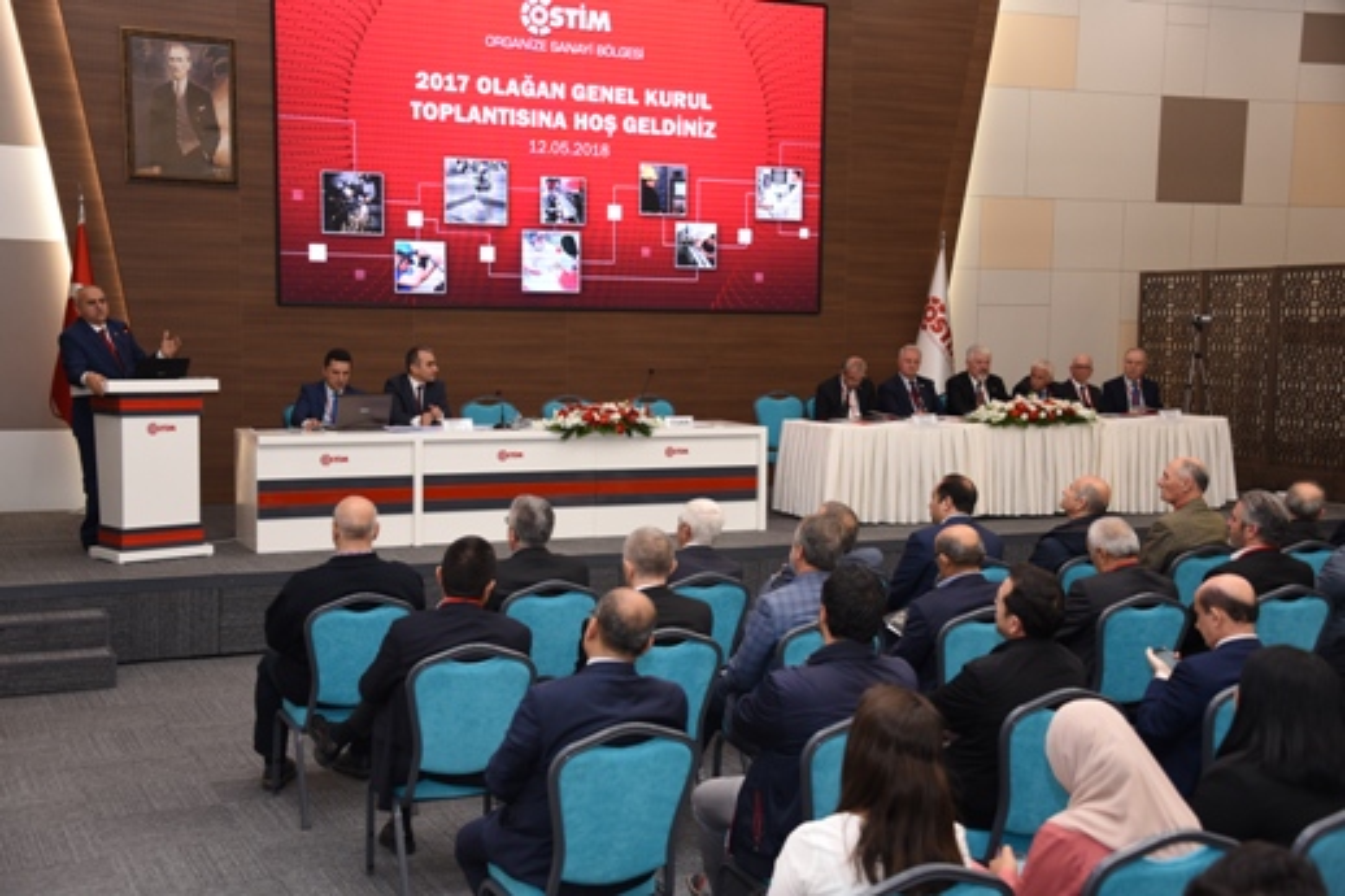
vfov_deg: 29.8
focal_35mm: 45
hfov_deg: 43.6
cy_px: 448
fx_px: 1681
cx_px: 672
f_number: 4.2
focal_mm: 45
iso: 800
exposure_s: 1/125
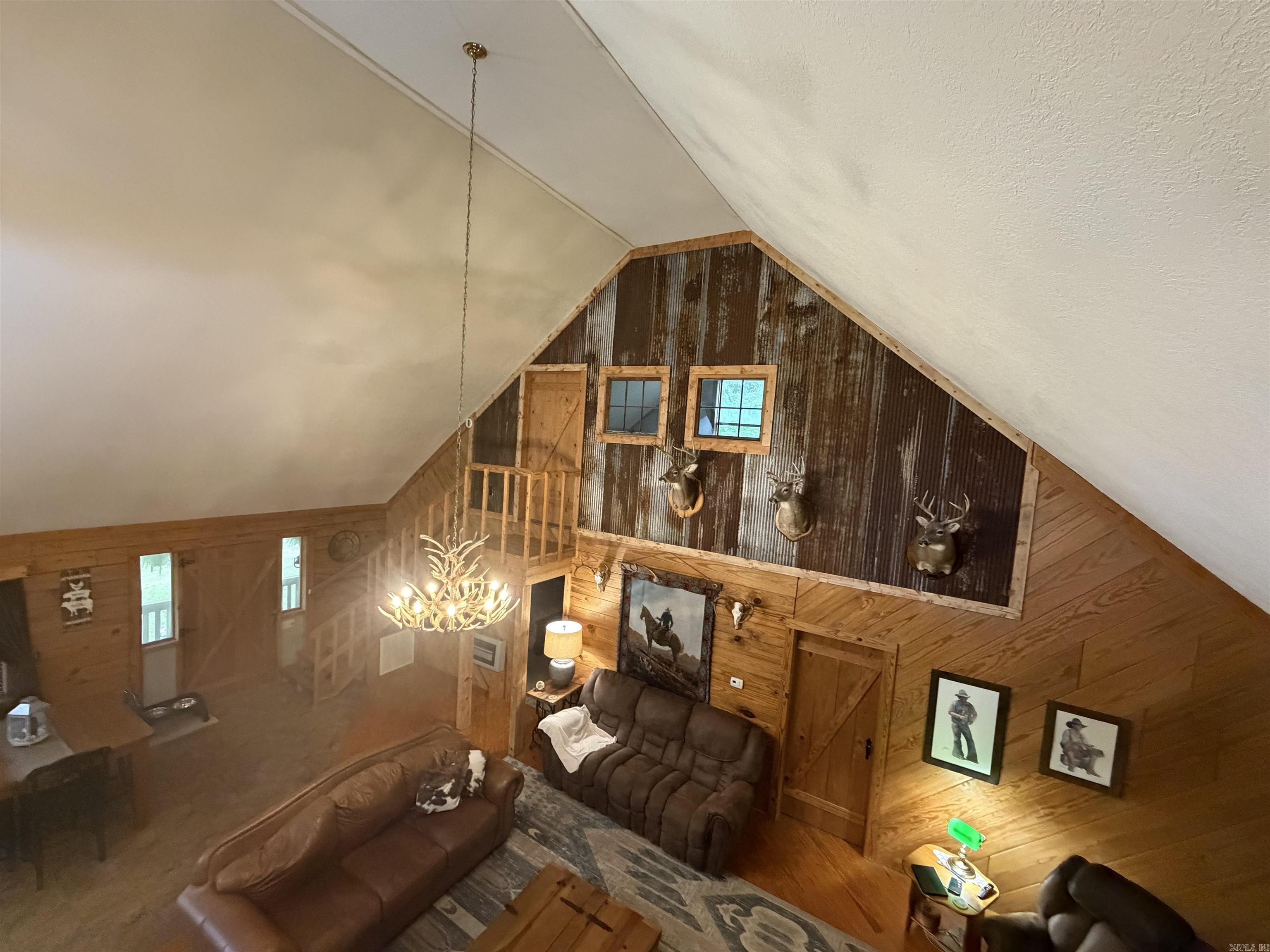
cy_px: 476
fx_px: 514
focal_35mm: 14
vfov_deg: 85.7
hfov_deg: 102.1
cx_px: 635
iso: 1000
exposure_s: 1/60
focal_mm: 2.22
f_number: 2.2
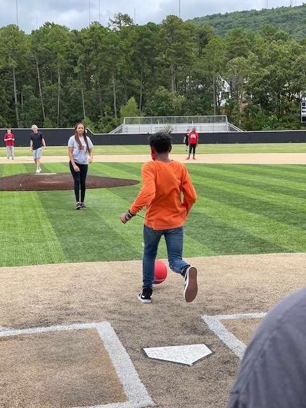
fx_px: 754
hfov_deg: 22.9
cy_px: 204
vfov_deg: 30.3
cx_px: 153
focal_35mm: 64
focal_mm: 7.5
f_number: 2.2
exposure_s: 1/426
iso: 20
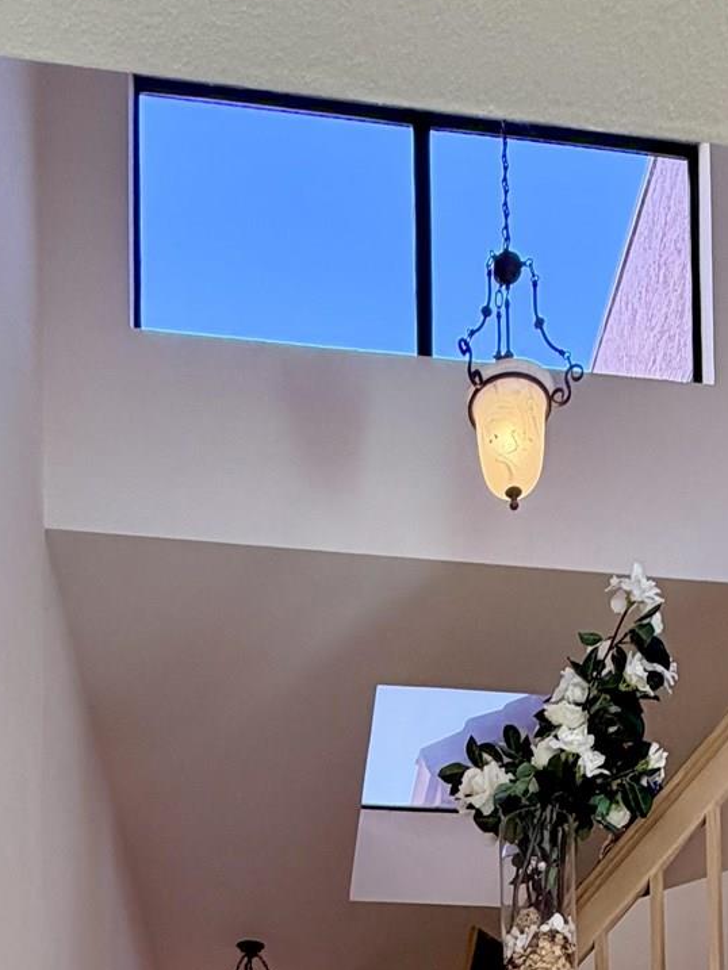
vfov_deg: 28.6
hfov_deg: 32.1
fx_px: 1261
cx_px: 419
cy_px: 1430
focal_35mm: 45
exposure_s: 1/120
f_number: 2.2
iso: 100
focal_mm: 2.22
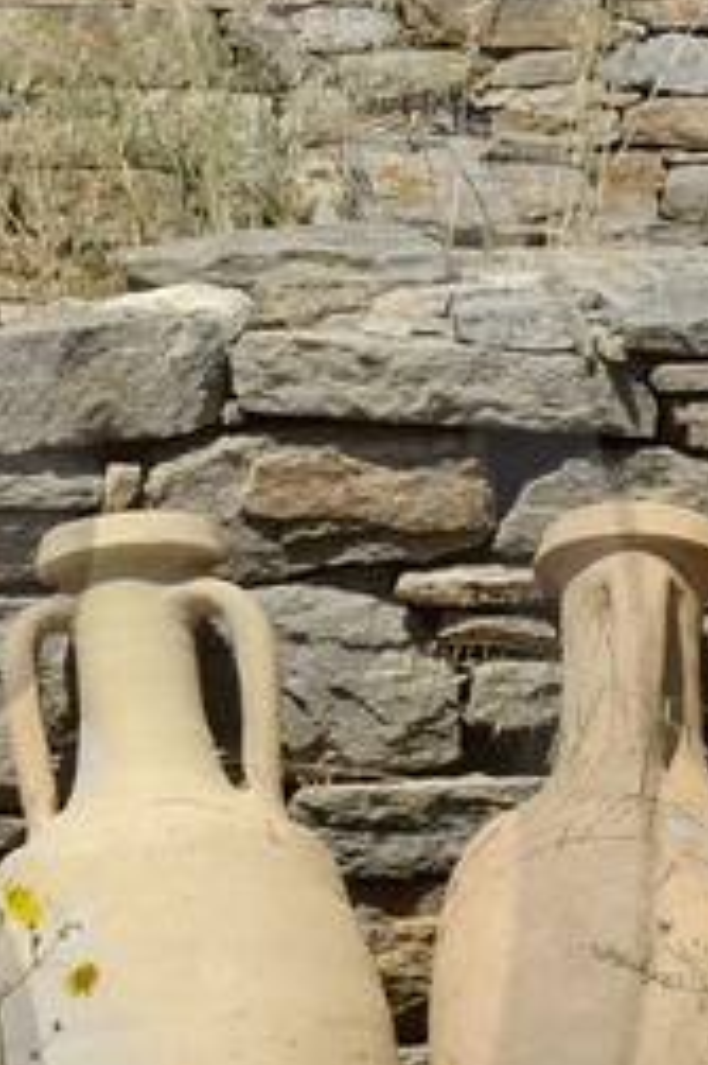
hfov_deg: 5.3
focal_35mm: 255
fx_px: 7532
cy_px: 793
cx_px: -670
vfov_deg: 8.1
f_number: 16
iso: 200
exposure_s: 1/200
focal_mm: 40
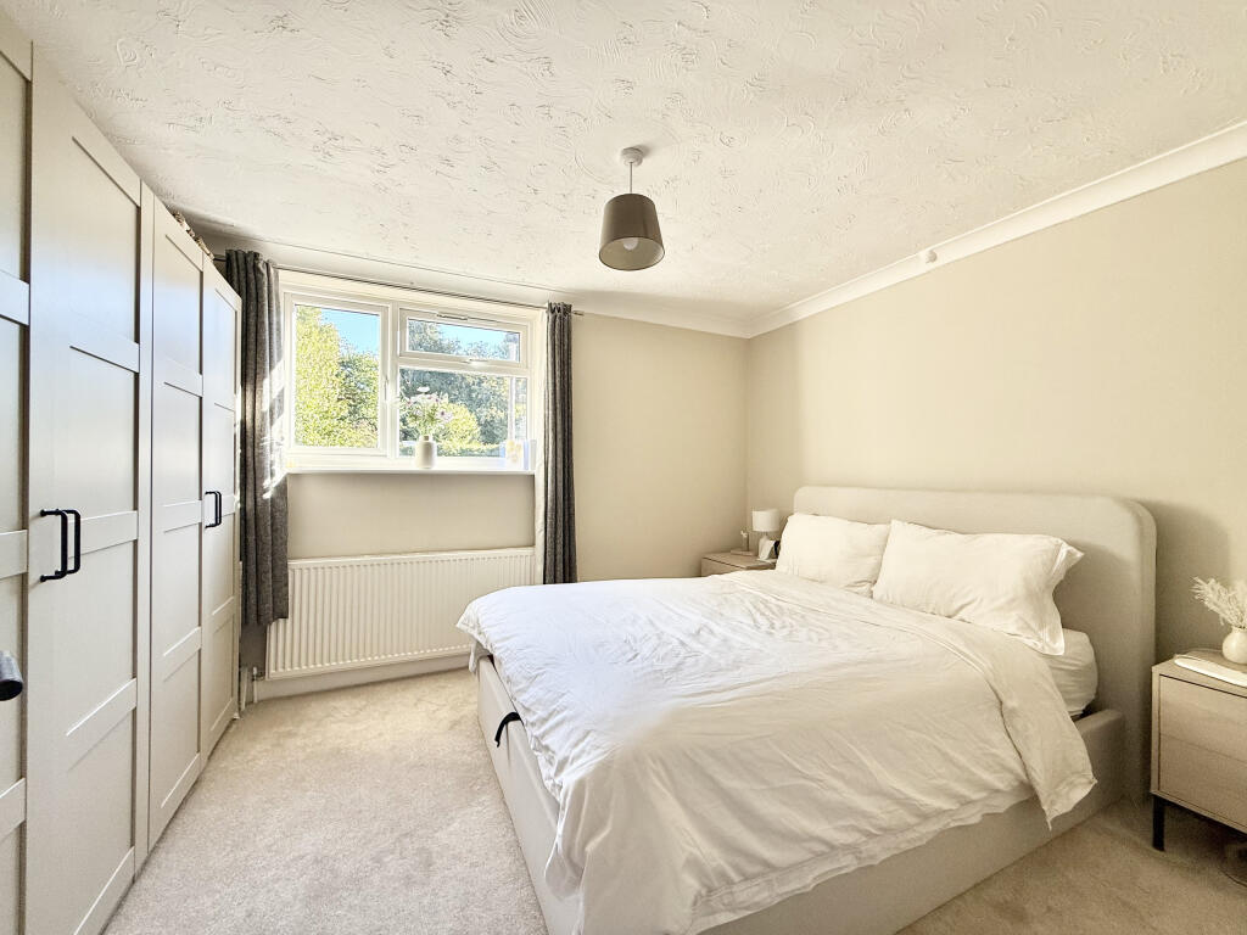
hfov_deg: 102.1
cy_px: 468
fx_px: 504
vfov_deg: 85.7
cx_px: 624
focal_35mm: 14
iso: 80
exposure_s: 1/99
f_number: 2.2
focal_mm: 2.22
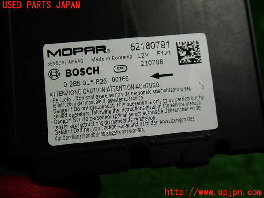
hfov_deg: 60.0
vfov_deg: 46.8
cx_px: 132
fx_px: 229
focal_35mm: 30
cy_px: 99
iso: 100
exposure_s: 1/60
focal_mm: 5.4
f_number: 2.3
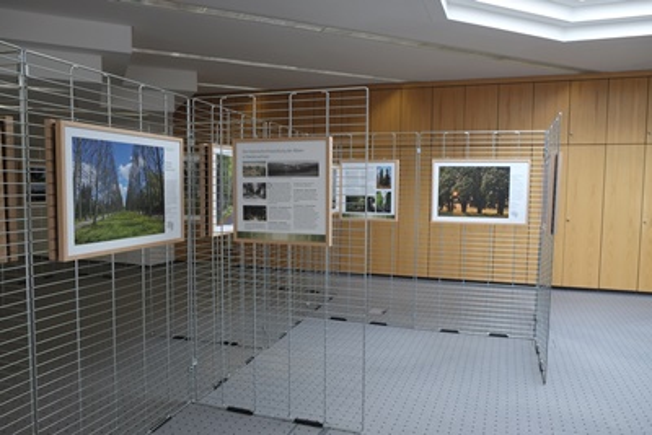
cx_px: 326
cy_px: 218
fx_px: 489
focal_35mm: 27
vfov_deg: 48.0
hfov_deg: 67.4
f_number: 5.6
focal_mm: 18
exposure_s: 1/140
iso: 1250
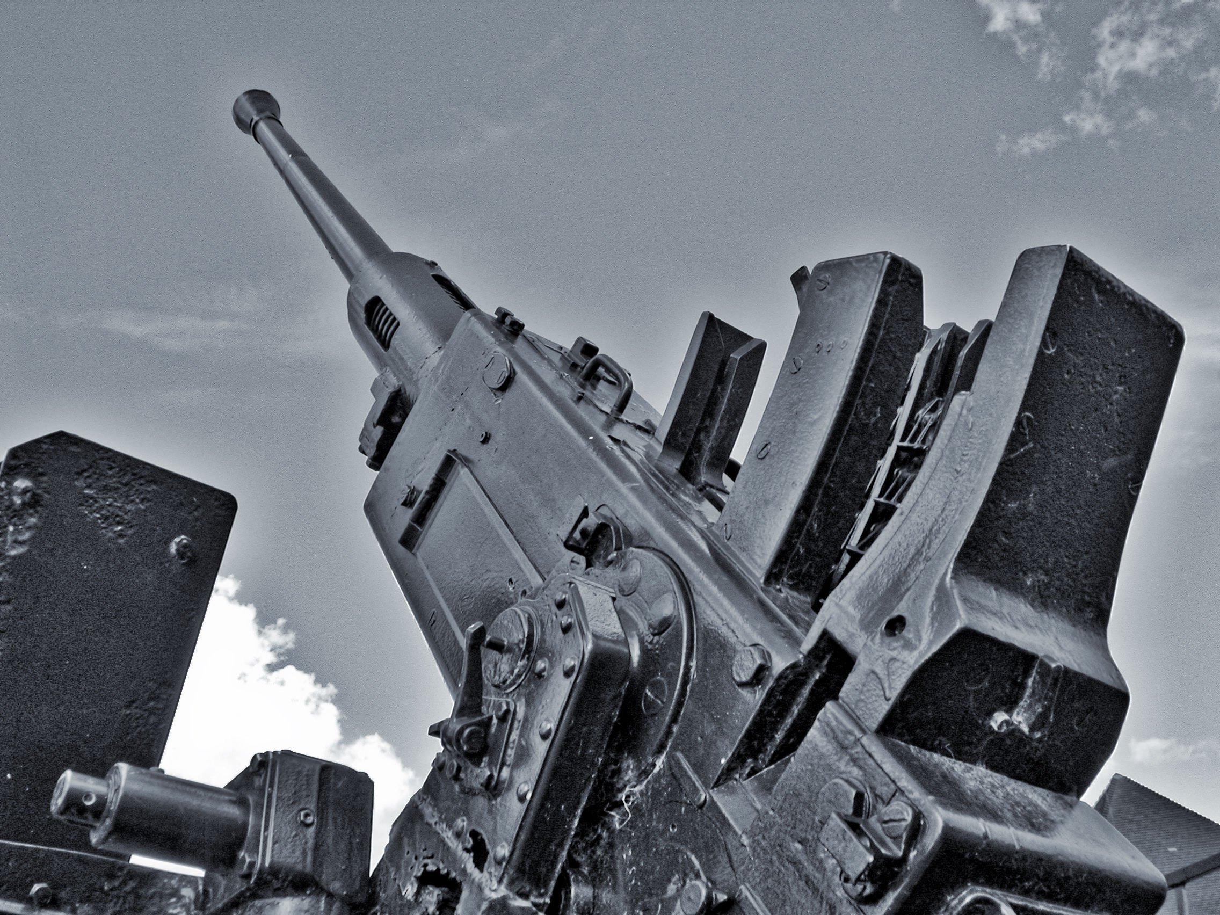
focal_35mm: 58
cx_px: 610
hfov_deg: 33.2
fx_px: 2044
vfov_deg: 25.2
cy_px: 458
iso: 100
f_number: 4.9
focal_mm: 12
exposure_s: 1/247
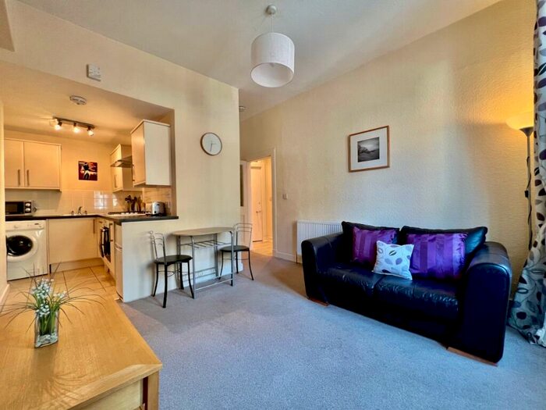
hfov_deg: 106.2
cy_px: 205
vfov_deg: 89.9
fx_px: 205
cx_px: 273
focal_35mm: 13
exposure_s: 1/100
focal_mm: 1.57
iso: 250
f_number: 1.8
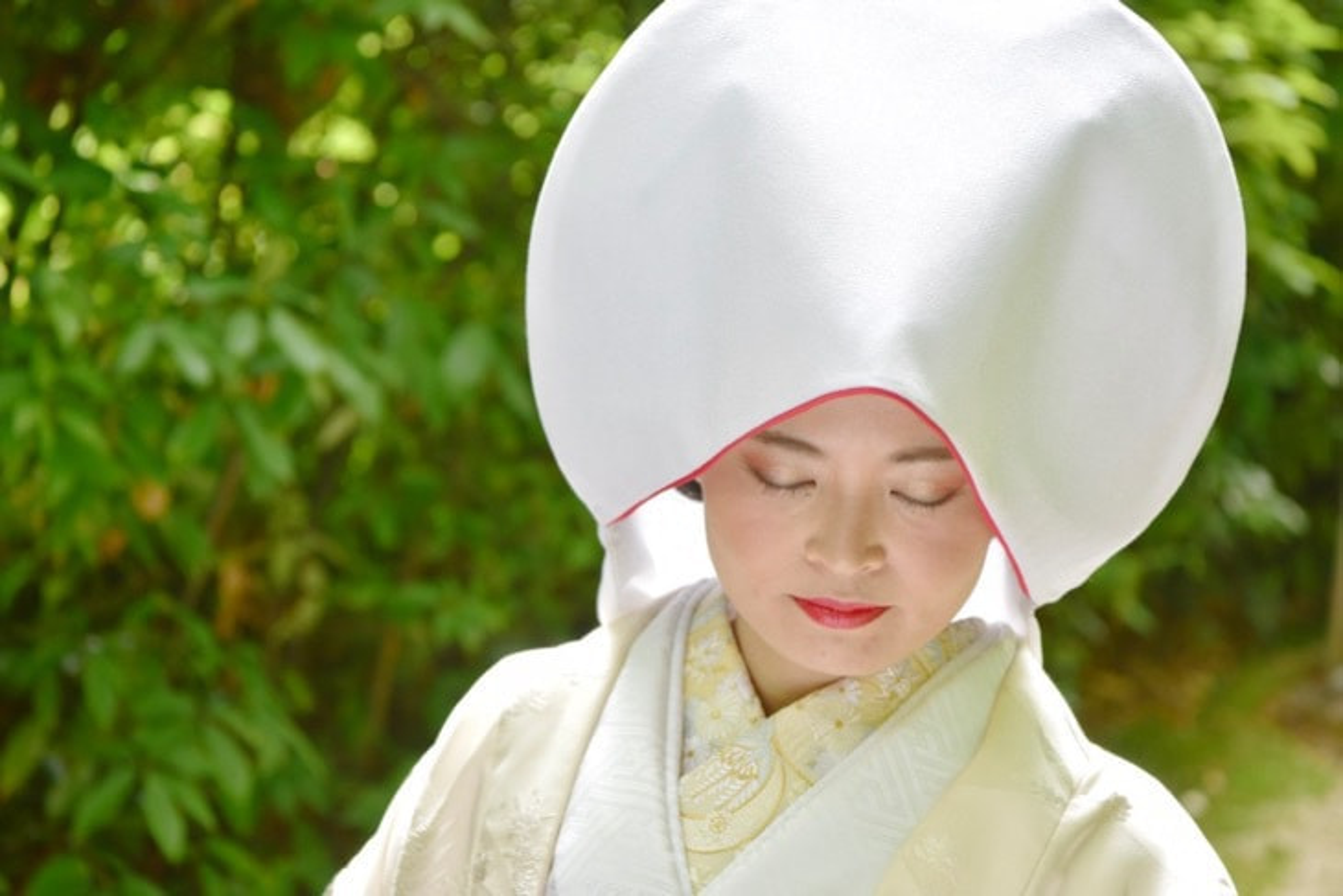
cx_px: 672
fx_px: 2612
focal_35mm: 70
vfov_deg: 19.5
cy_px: 448
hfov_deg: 28.8
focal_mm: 70
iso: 1000
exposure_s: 1/100
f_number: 4.5
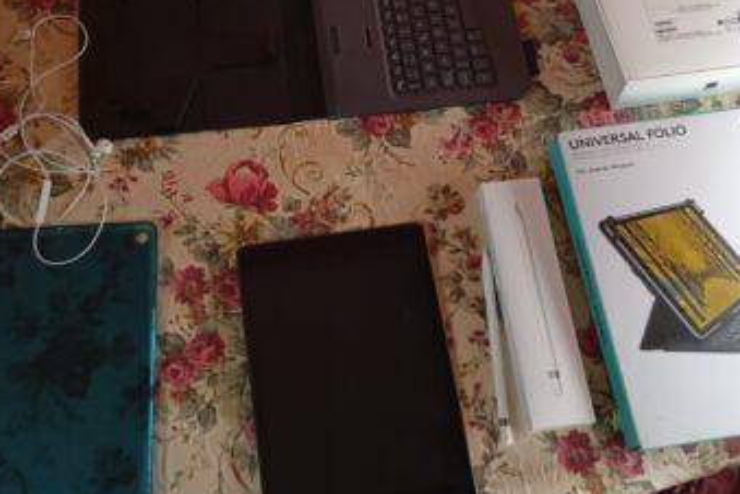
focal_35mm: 44
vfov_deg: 30.3
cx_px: 360
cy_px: 167
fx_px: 904
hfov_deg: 44.5
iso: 1109
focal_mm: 4.27
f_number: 1.8
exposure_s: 1/20
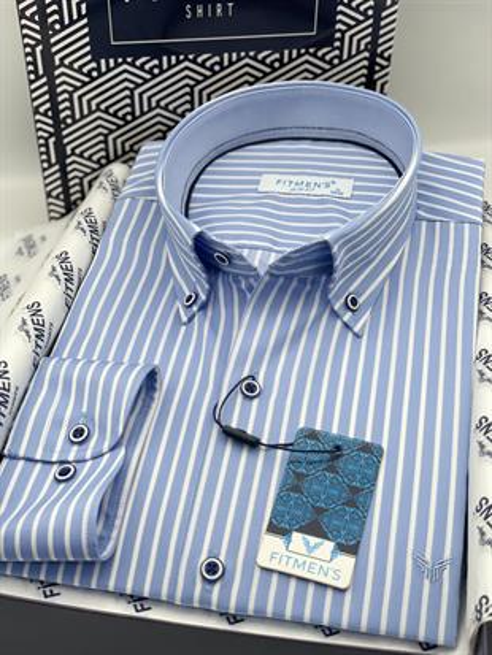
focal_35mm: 52
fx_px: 985
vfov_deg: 36.8
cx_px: 246
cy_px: 328
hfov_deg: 28.0
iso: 25
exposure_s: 1/130
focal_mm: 6
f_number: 2
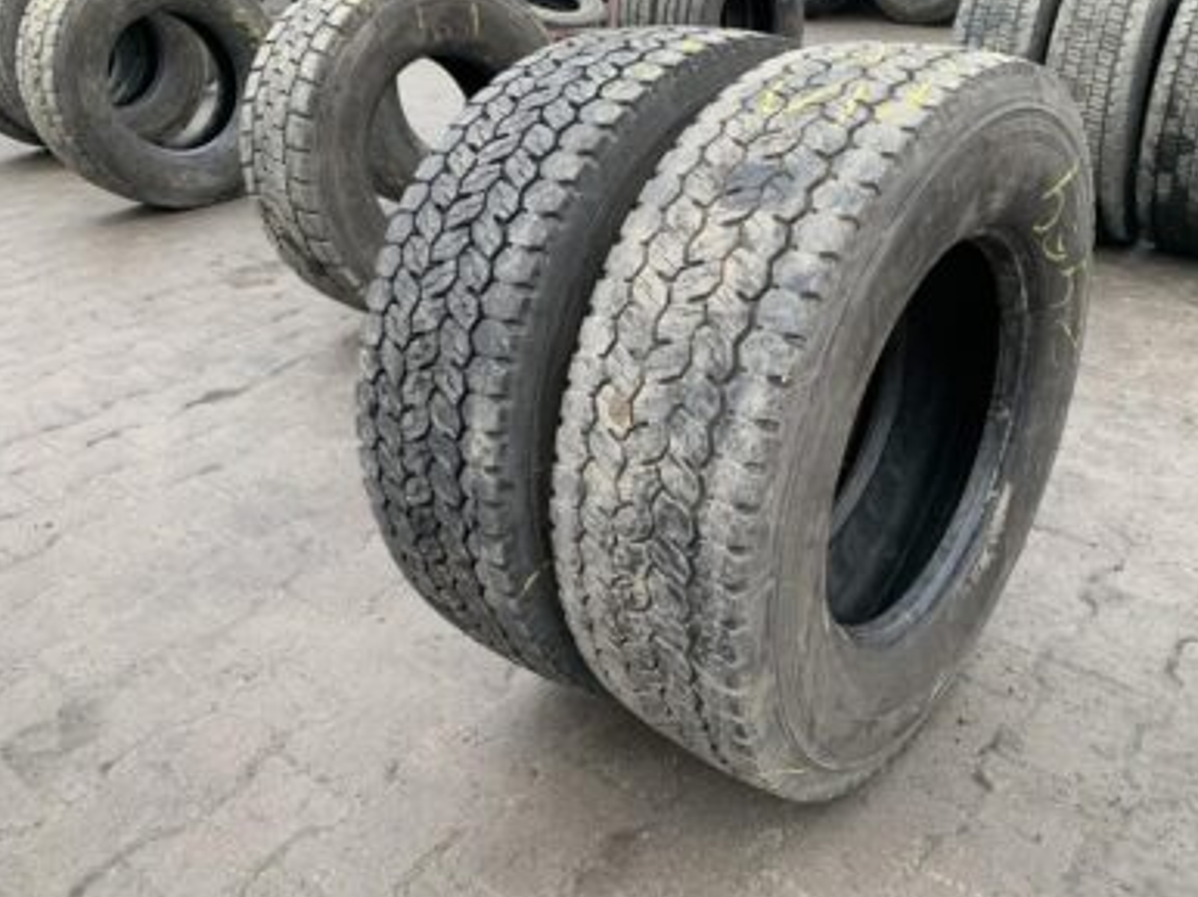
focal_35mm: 29
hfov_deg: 61.6
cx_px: 655
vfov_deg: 48.2
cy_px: 430
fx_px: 1003
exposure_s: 1/100
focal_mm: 4.25
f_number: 1.8
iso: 100
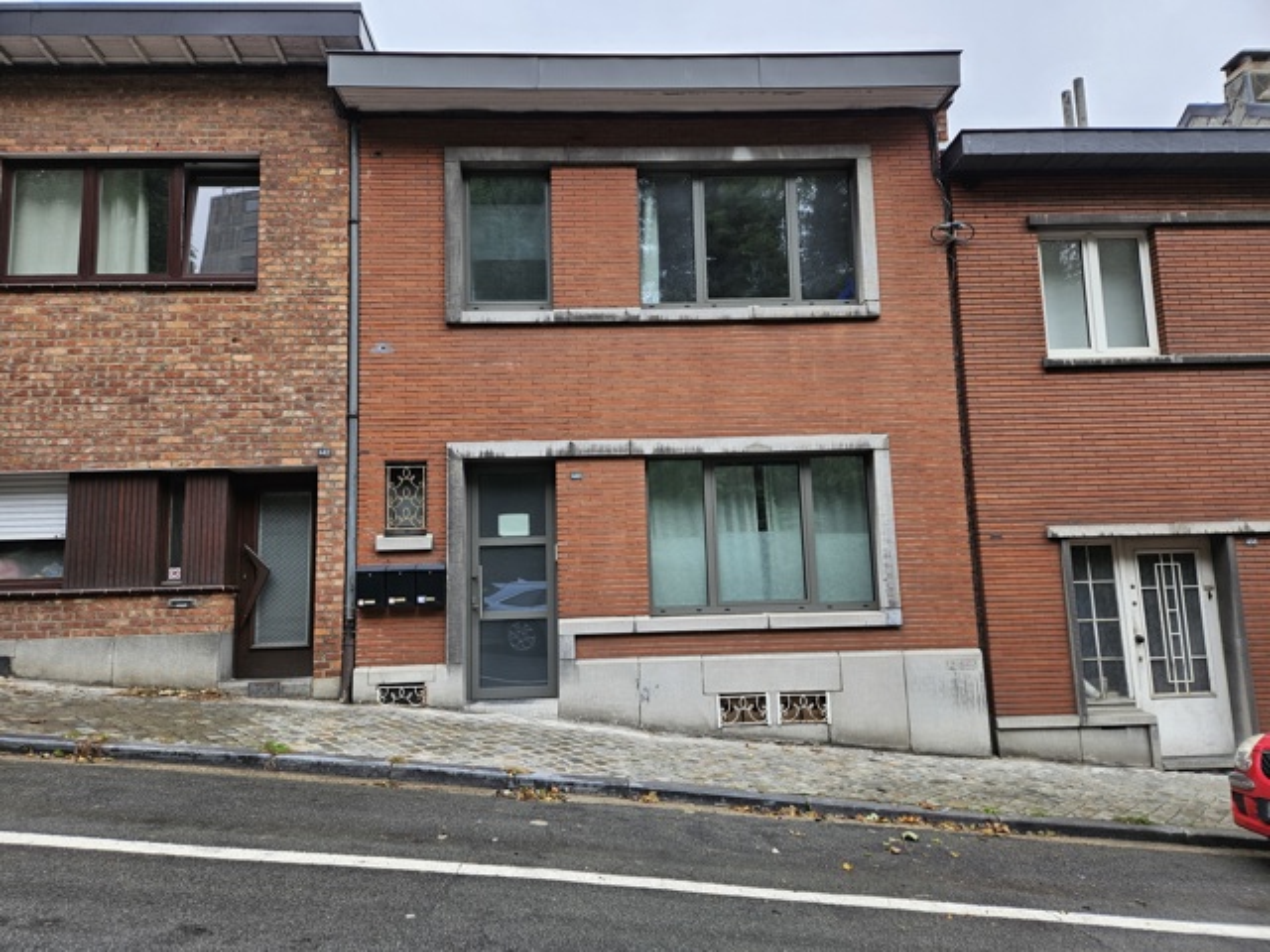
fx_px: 844
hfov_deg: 73.9
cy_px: 476
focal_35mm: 23
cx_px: 635
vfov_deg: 58.9
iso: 50
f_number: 1.8
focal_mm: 5.4
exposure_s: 1/382
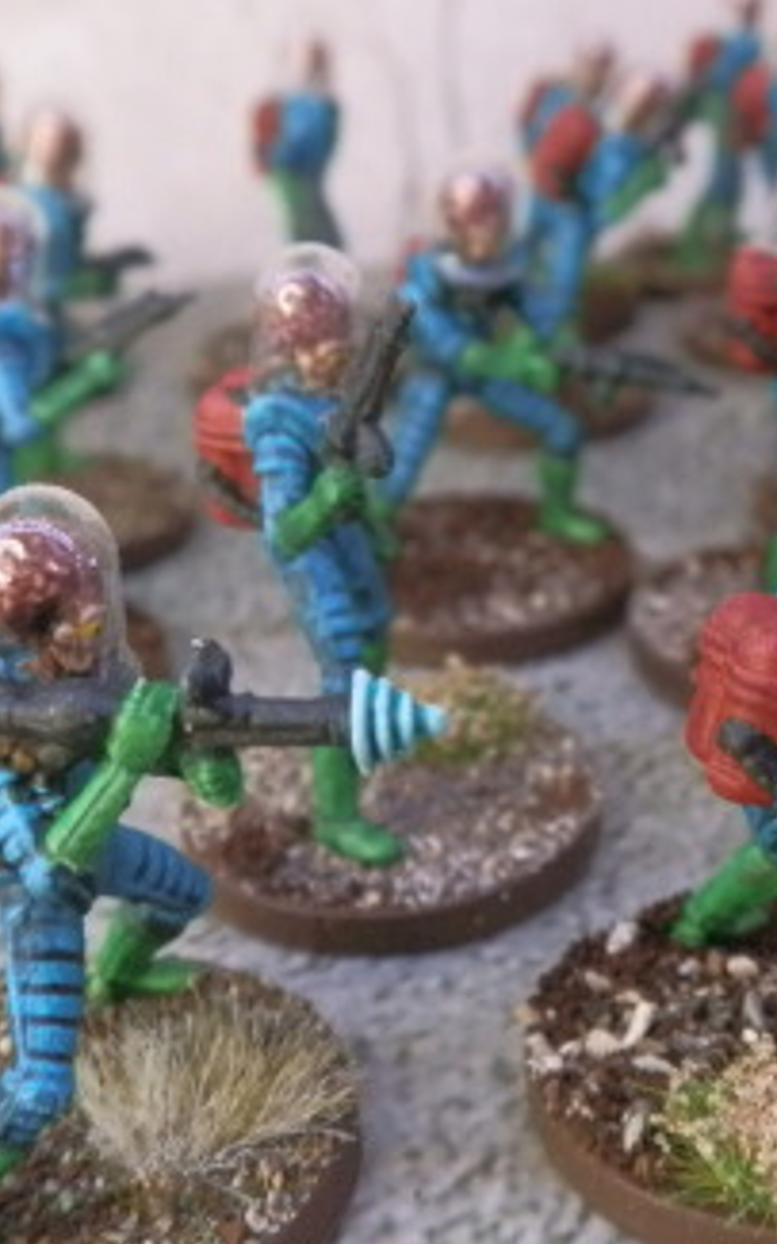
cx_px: 544
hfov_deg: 26.1
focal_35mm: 49
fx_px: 1661
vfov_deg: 41.0
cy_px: 544
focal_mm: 5
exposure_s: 1/80
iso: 400
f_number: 3.1
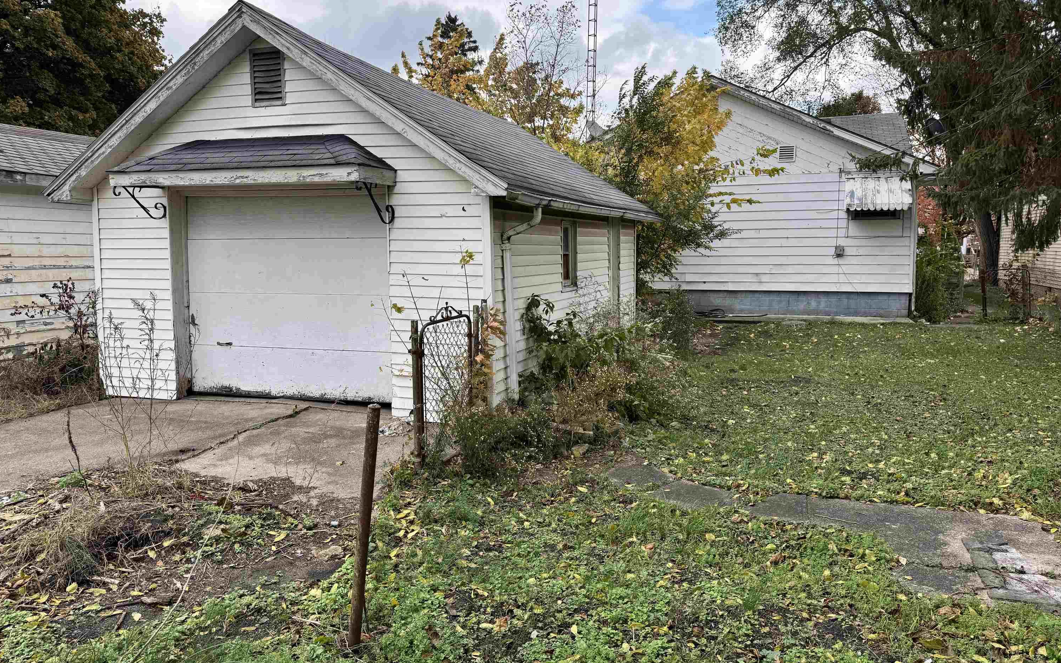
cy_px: 316
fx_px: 752
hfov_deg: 70.4
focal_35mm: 26
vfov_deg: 47.6
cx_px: 540
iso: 80
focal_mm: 6.76
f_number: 1.78
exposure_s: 1/925
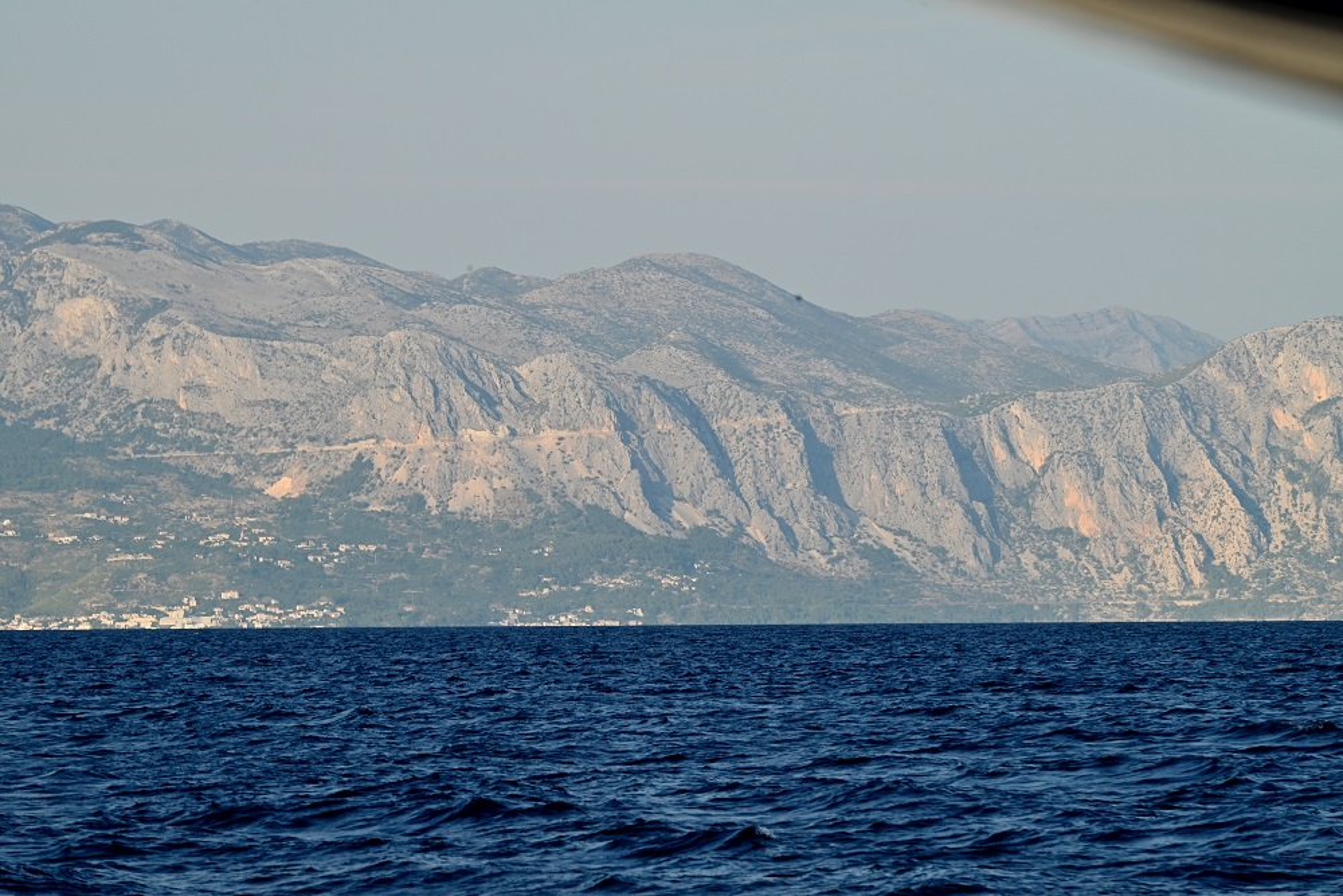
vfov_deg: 6.9
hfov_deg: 10.3
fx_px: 7462
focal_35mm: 200
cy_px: 448
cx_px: 672
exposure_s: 1/200
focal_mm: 200
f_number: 16
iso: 320
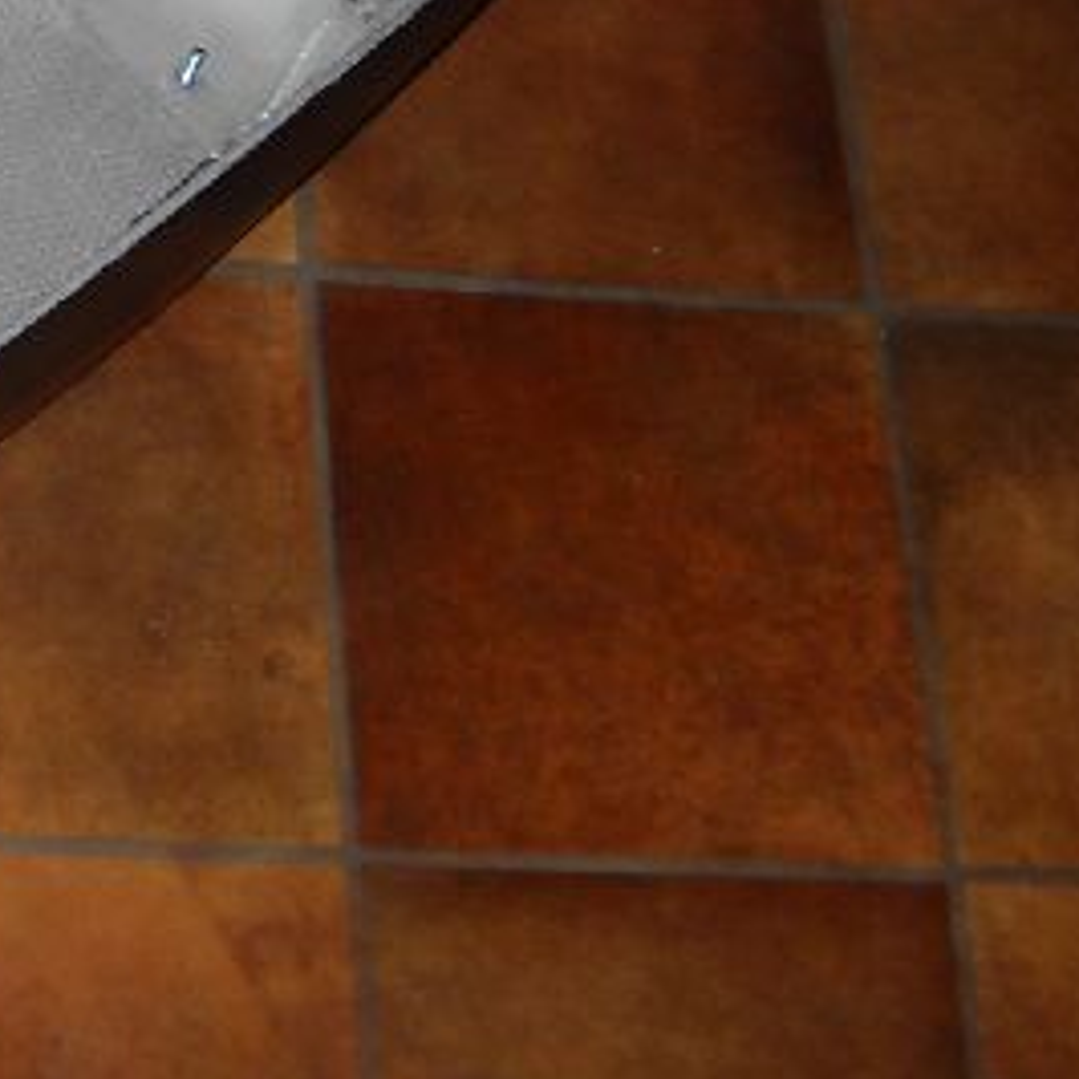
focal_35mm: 109
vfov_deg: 15.9
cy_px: 361
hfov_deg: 15.0
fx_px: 3844
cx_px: -450
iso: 64
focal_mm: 6.72
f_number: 3.1
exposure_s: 1/30
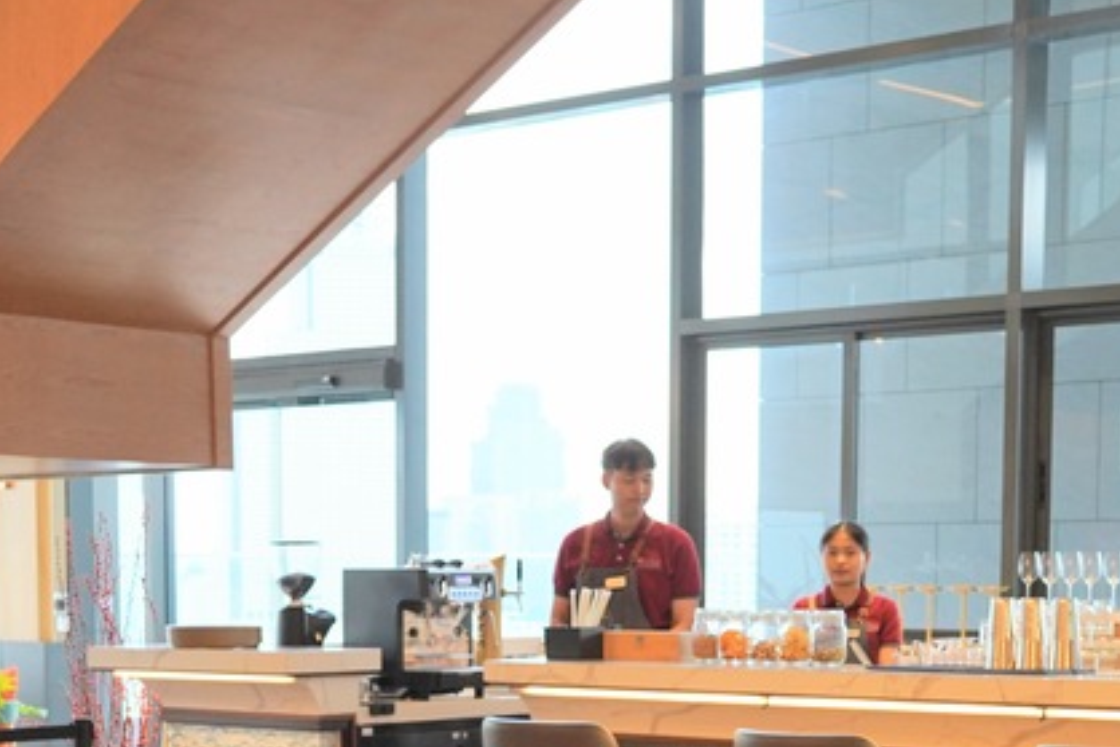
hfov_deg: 25.6
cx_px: 437
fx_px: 2458
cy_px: 823
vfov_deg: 16.7
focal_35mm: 79
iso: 1250
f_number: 4
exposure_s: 1/160
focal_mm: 33
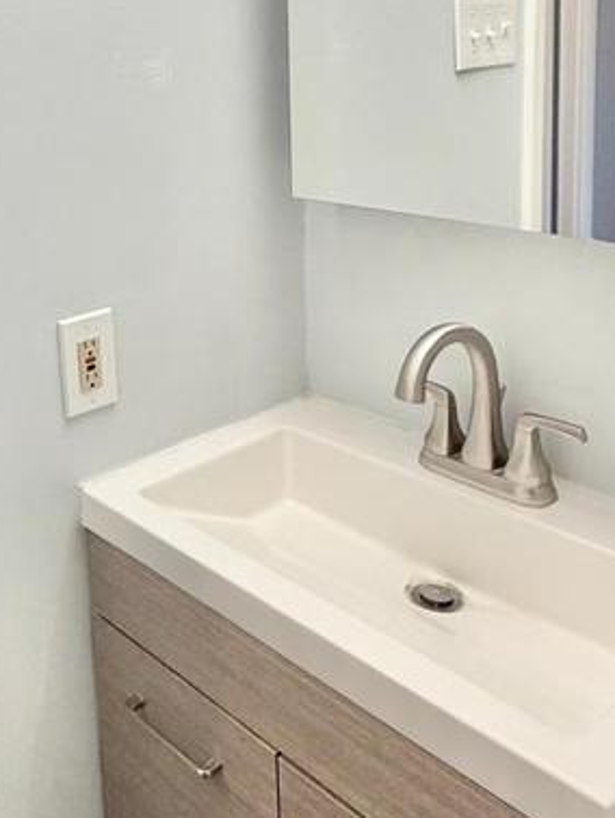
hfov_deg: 33.6
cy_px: 195
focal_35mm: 40
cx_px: 32
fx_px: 946
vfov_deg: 45.0
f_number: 2.2
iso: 250
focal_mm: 2.22
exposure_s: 1/120
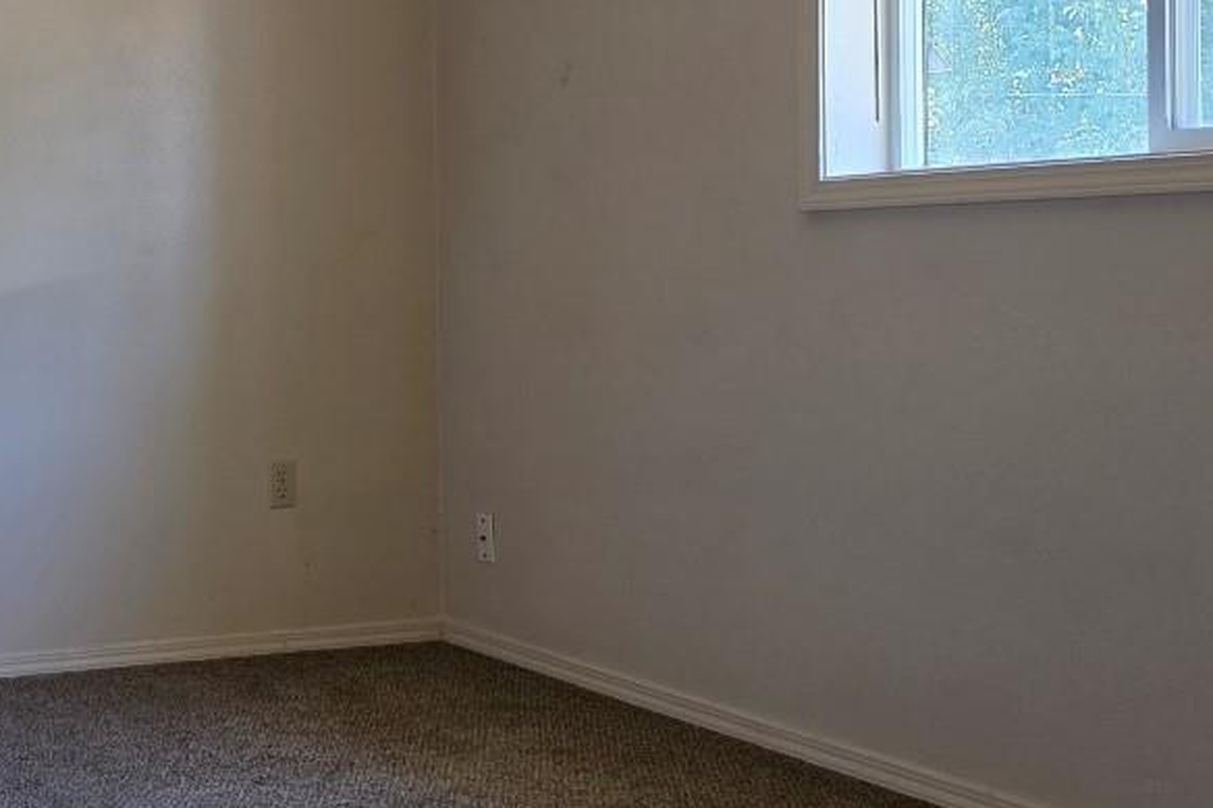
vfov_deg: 22.8
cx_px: 187
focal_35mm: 59
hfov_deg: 32.7
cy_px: 222
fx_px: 1987
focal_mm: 6.3
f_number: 1.7
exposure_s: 1/120
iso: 250
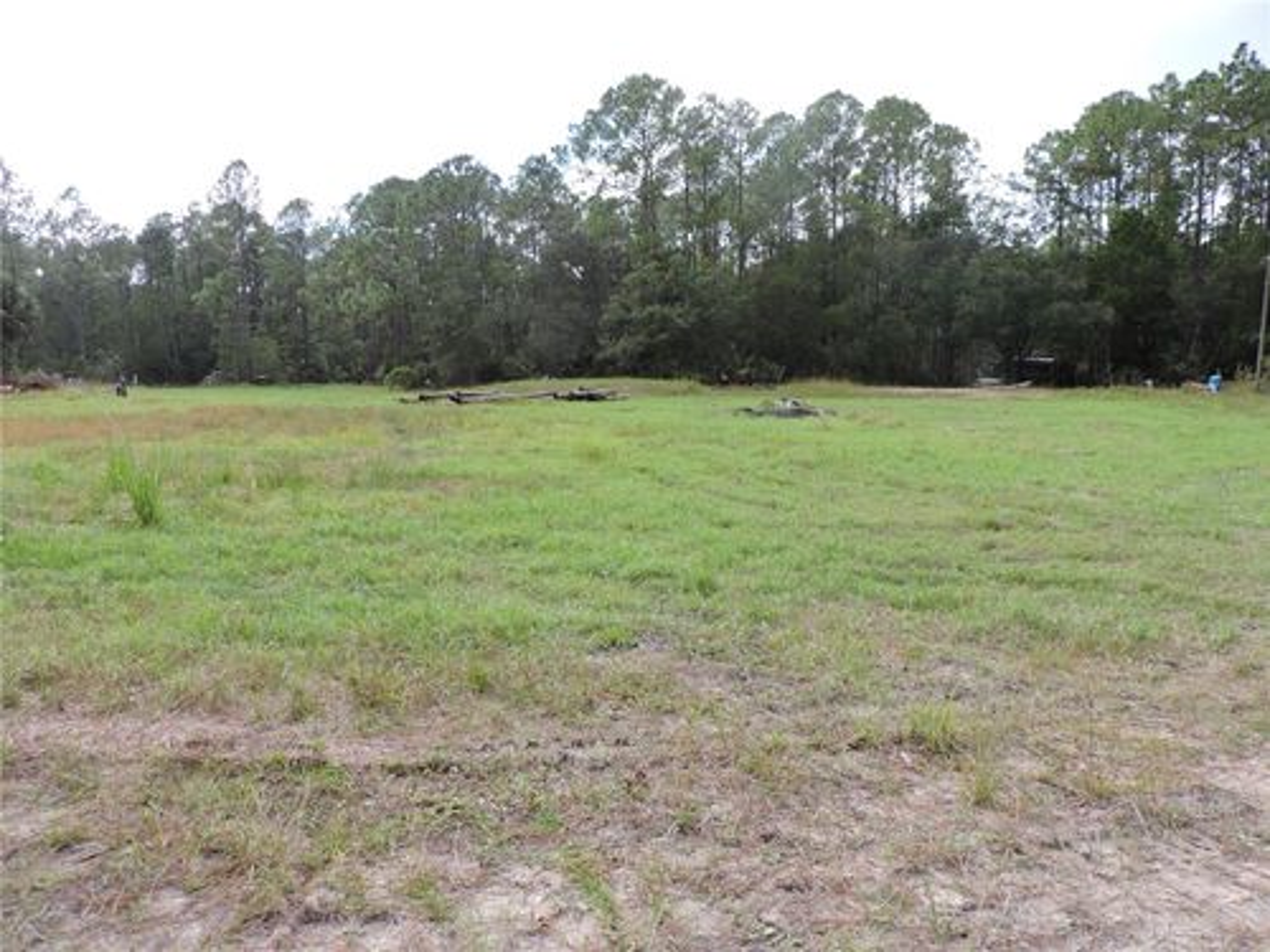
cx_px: 635
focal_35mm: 24
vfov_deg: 56.8
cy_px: 476
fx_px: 881
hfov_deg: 71.6
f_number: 3
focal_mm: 4.3
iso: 100
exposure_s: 1/320
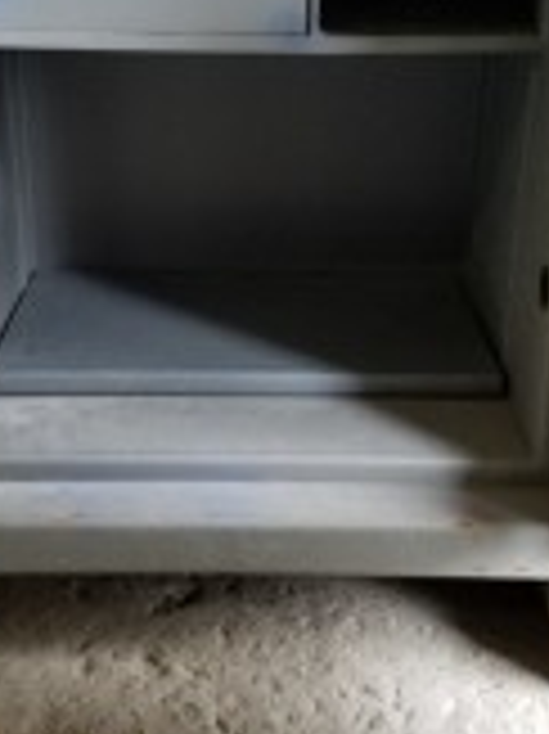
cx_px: 297
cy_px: 248
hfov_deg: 26.5
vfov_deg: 34.7
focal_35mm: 55
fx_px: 1165
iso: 160
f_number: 1.7
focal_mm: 4.2
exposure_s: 1/40
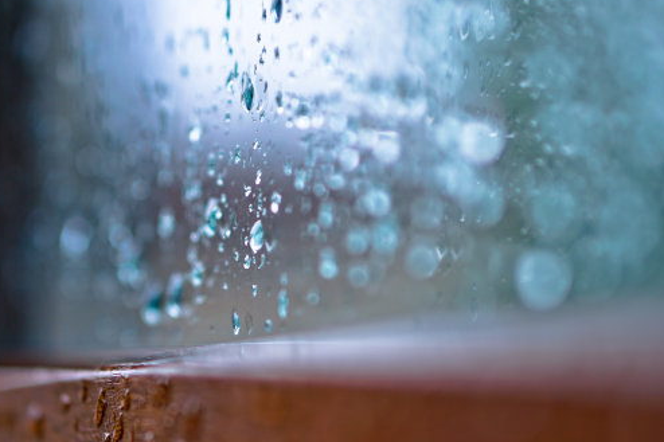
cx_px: 329
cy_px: 222
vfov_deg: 14.7
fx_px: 1715
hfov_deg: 21.9
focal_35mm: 93
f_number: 1.8
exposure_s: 1/250
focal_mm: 50
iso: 100
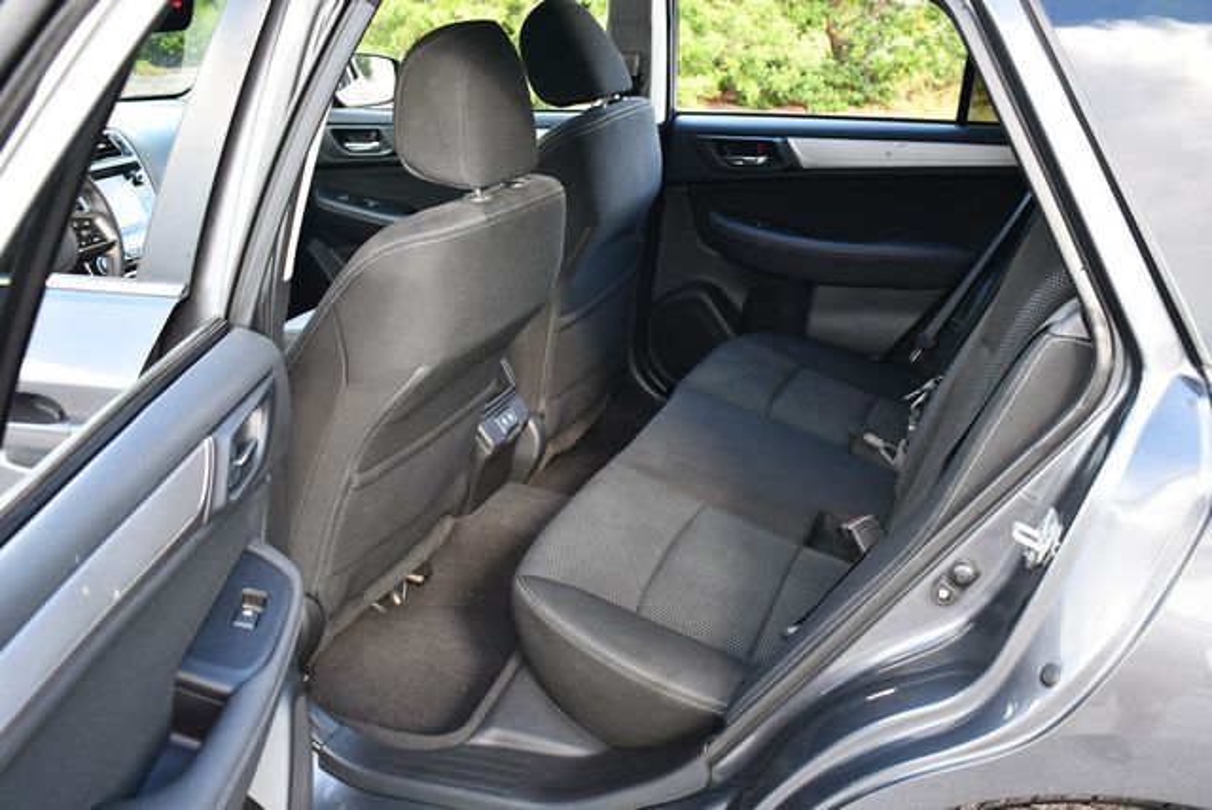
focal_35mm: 36
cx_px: 606
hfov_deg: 53.1
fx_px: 1213
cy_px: 405
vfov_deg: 36.9
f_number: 3.5
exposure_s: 1/200
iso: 800
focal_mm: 18
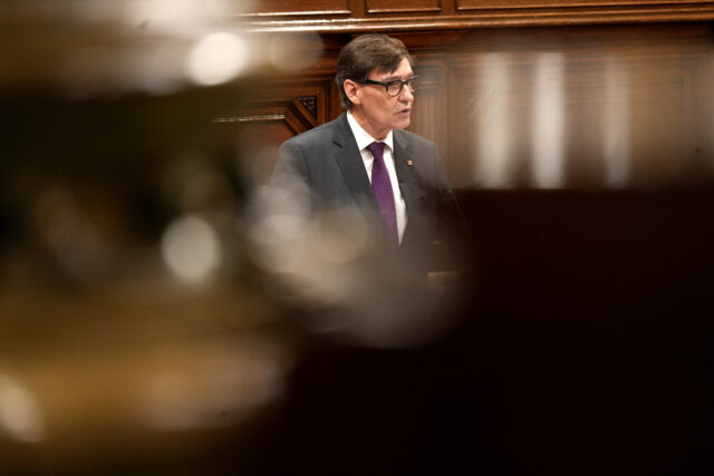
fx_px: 3967
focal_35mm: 200
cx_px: 357
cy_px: 238
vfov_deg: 6.9
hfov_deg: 10.3
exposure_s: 1/125
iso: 2500
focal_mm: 200
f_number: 4
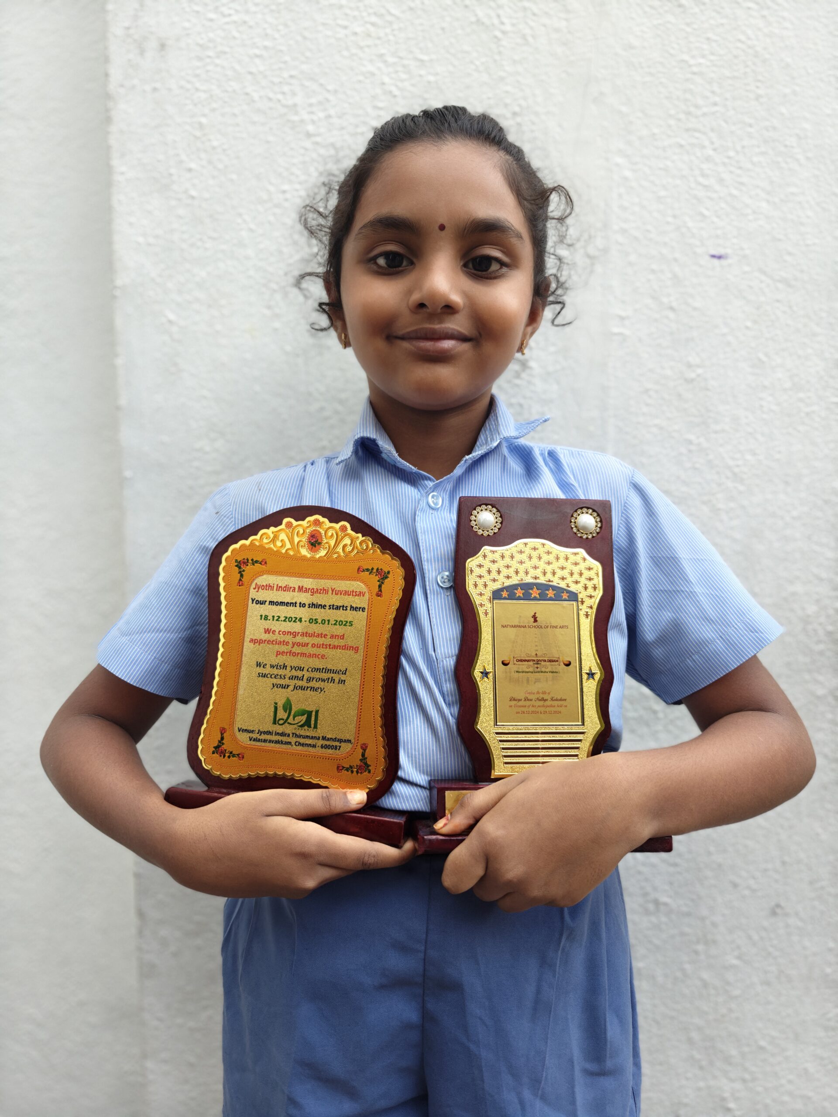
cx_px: 419
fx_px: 742
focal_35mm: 23
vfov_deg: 73.9
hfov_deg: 58.9
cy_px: 558
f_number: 2.8
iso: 50
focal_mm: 6.06
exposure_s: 1/248
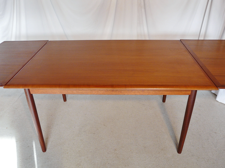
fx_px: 182
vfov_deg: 49.7
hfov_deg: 63.5
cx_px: 112
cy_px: 84
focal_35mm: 28
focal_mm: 4.6
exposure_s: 1/60
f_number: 2.8
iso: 100
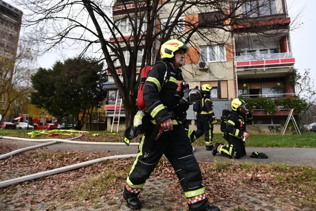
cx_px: 162
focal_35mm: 20
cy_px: 98
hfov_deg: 83.9
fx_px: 176
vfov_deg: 61.9
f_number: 2.8
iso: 500
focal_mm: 17
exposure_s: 1/2000
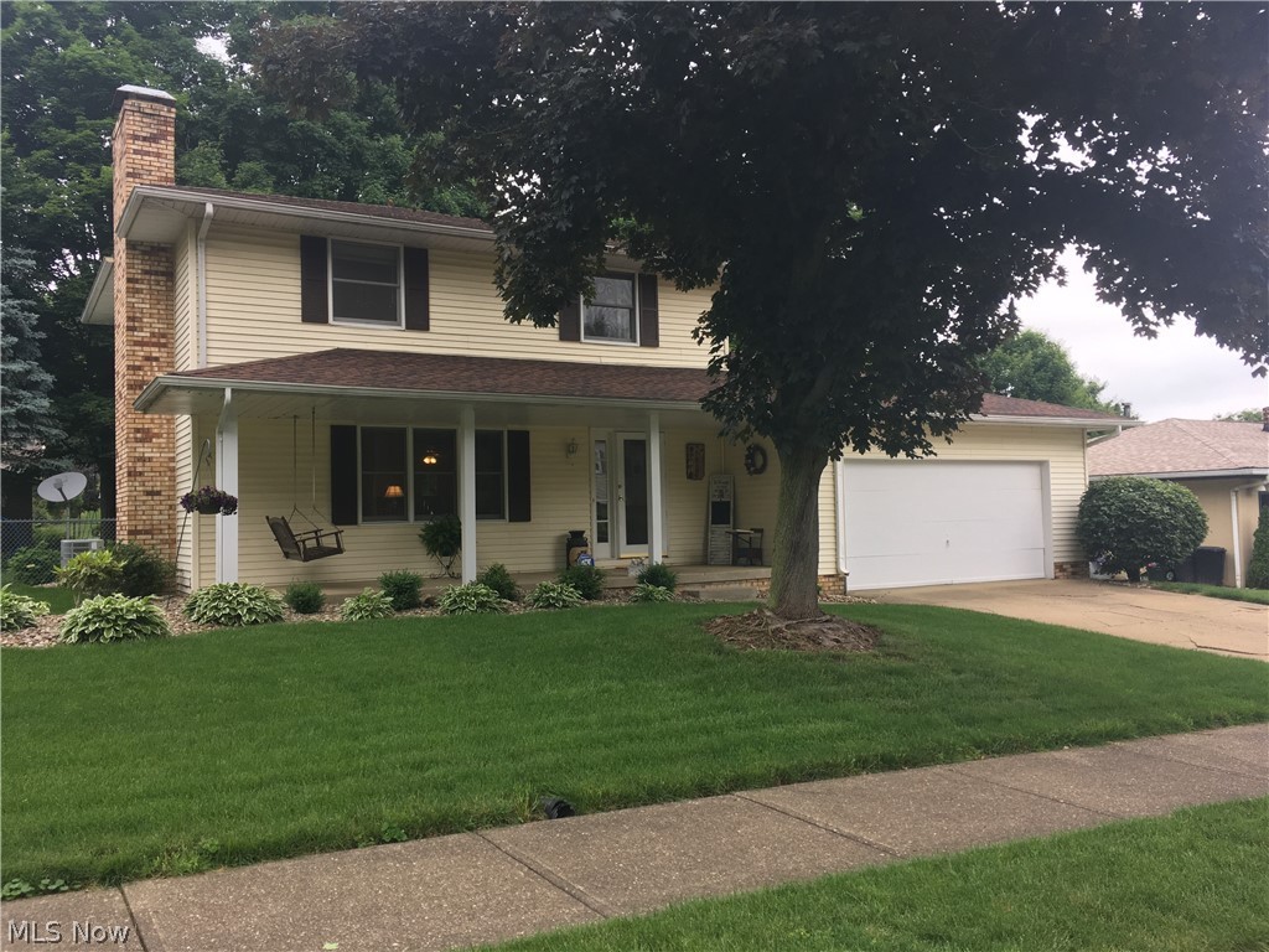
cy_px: 476
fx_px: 1063
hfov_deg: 61.7
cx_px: 634
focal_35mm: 29
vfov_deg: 48.2
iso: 32
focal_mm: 4.15
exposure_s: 1/120
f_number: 2.2
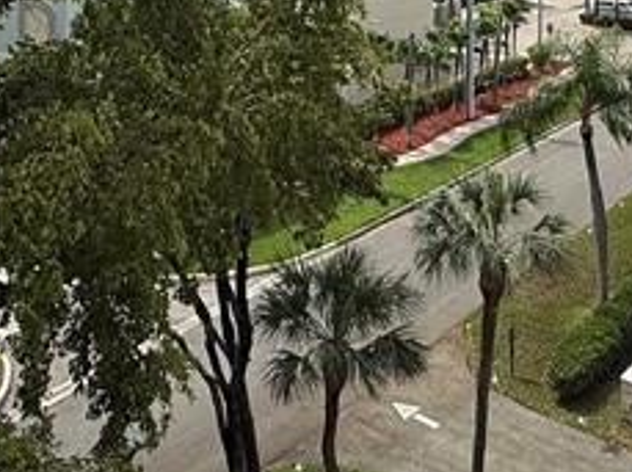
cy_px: -113
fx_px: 893
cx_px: 317
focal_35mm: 49
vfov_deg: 26.0
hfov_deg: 39.0
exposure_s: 1/2165
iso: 50
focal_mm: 2.22
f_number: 2.2
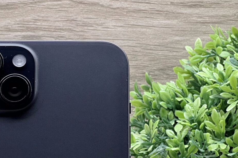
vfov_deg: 6.2
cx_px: 21
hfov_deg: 9.3
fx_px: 1454
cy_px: 193
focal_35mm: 220
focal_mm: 9
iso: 80
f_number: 2.8
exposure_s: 1/100
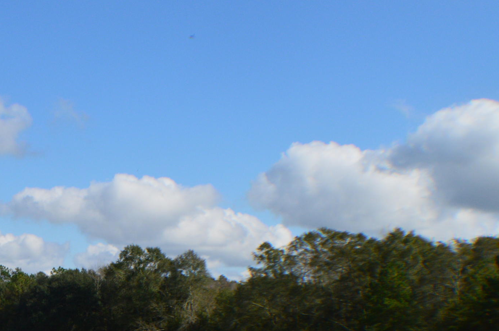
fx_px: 1177
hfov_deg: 23.3
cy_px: 334
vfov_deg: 15.7
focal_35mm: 85
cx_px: 55
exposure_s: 1/400
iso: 400
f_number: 11
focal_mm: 26
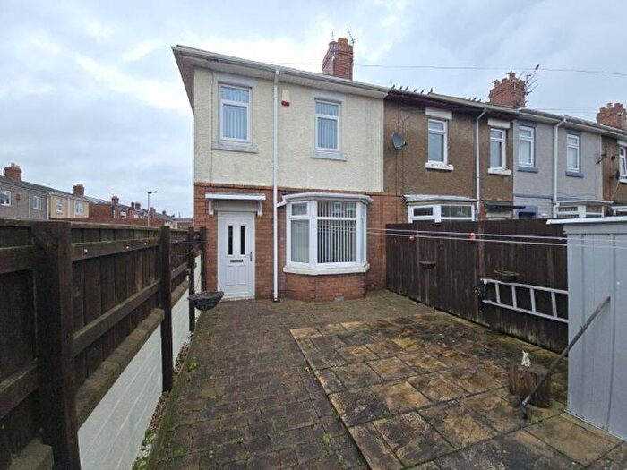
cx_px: 314
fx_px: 235
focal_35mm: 13
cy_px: 235
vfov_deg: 89.9
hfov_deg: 106.2
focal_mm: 2.2
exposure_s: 1/124
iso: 50
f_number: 2.2
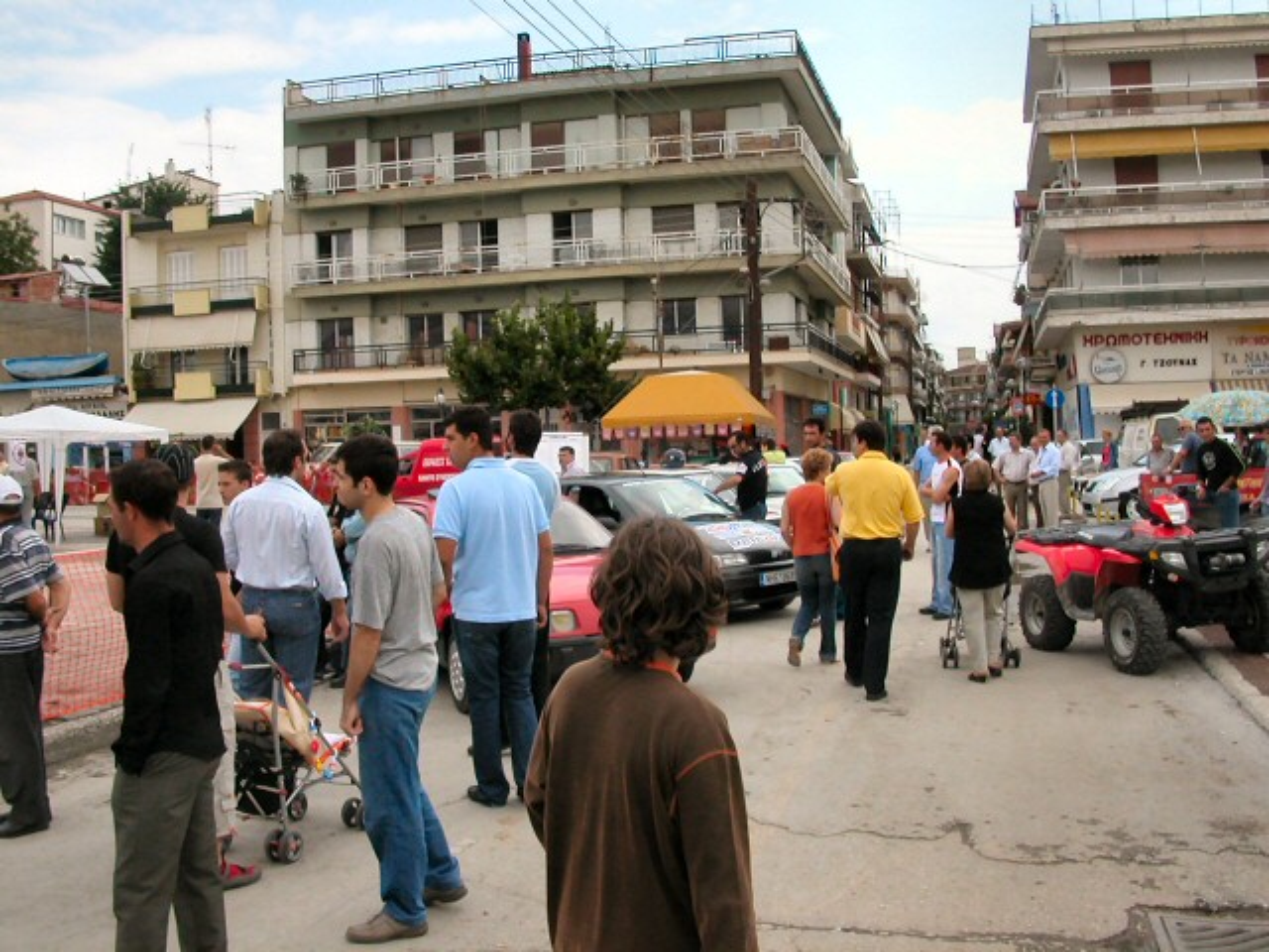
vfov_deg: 38.7
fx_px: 1356
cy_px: 476
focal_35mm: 37
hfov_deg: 50.1
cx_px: 634
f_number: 4.5
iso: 100
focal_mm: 5.6
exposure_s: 1/434
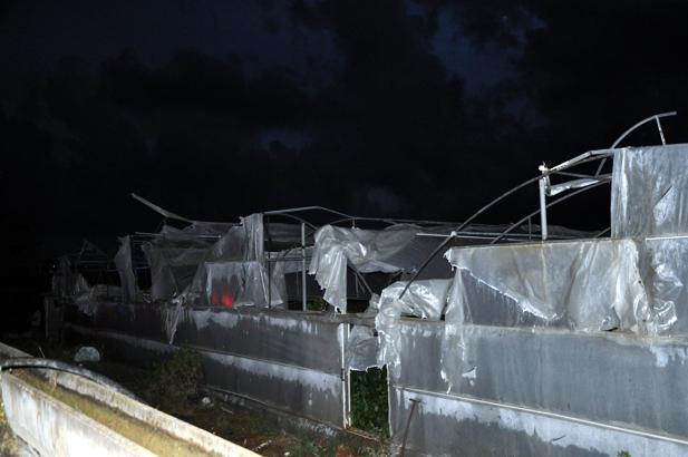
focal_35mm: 42
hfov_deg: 46.4
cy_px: 228
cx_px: 344
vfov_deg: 31.8
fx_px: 802
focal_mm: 28
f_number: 4
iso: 800
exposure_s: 1/60
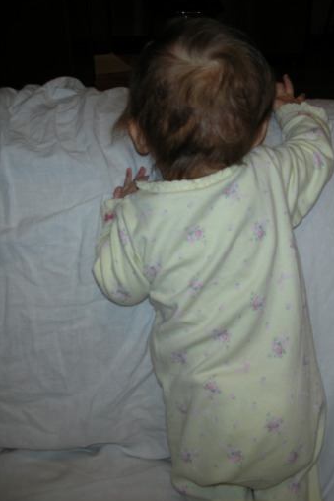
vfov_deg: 50.7
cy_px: 255
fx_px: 528
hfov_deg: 35.0
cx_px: 194
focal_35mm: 38
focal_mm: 5.8
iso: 50
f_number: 2.8
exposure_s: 1/60
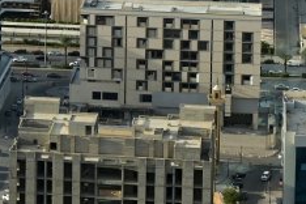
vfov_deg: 6.4
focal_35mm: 209
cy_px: -215
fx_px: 1776
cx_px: -61
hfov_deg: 9.7
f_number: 9
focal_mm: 49
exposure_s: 1/160
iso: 200
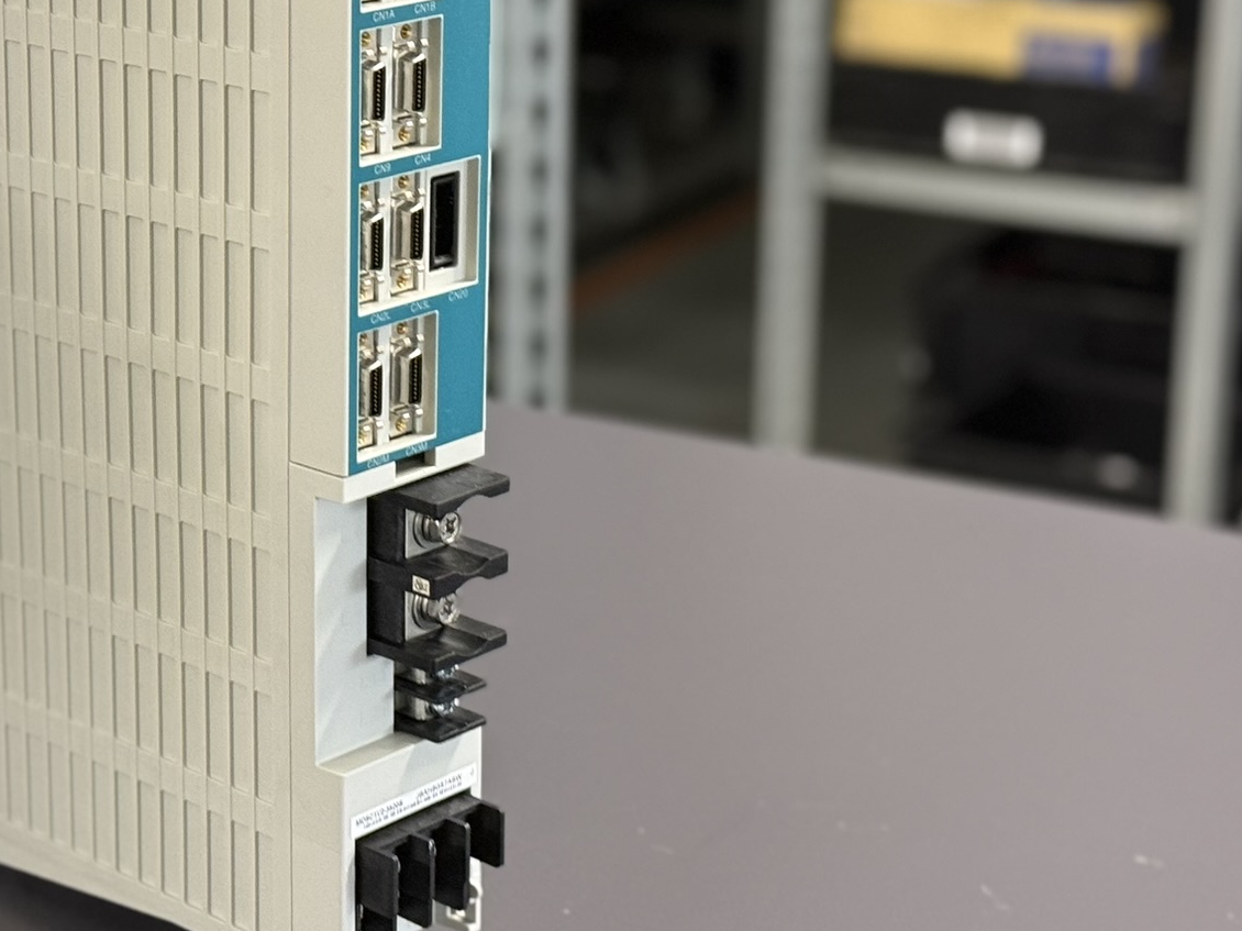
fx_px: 3121
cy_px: 354
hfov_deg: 22.3
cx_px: 314
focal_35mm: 87
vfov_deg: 16.9
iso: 250
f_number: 1.78
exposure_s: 1/33
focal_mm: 6.76
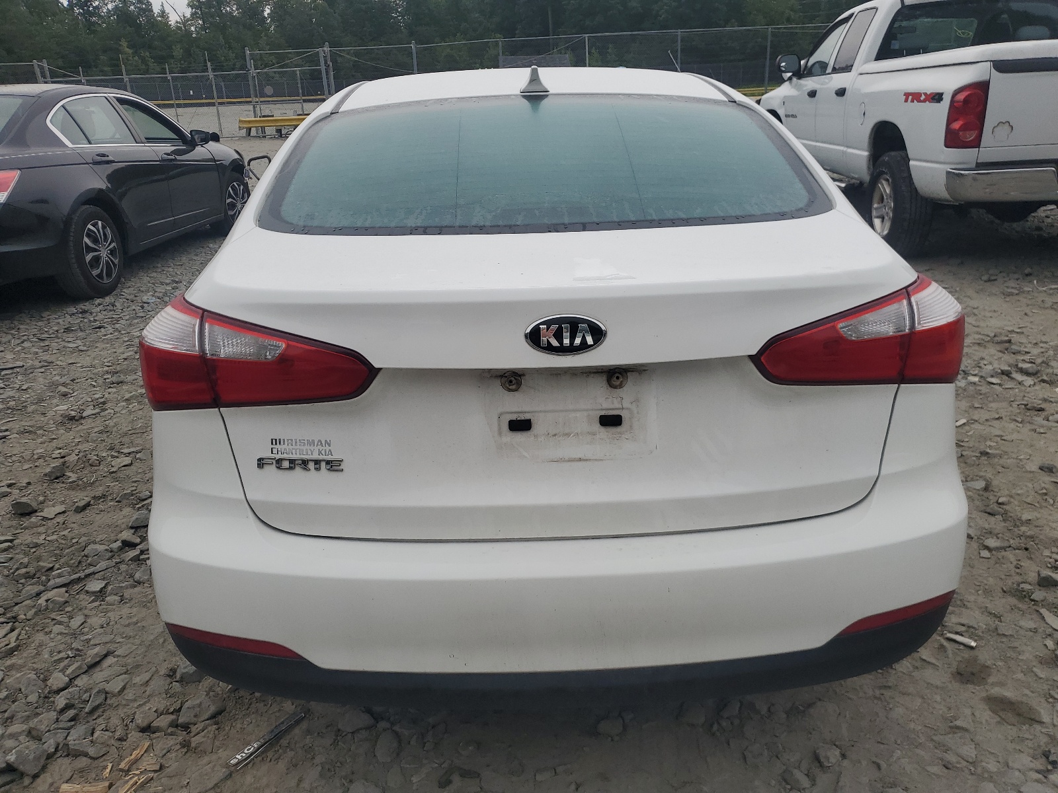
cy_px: 396
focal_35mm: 26
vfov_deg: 53.1
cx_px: 529
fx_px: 795
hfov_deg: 67.3
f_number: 1.5
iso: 50
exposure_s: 1/1000
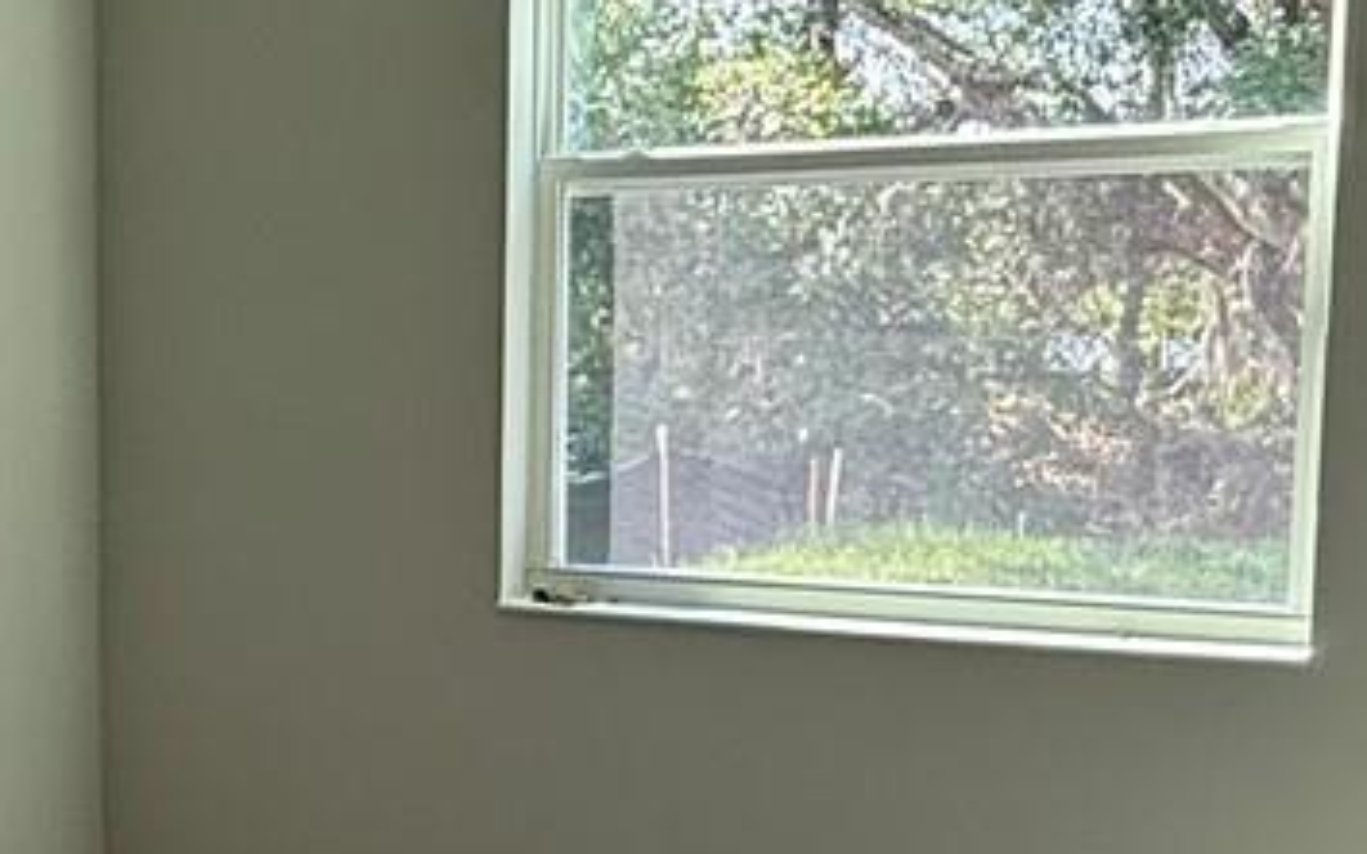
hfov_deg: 28.4
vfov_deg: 19.3
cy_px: 614
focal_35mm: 67
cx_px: -62
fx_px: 2495
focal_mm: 2.22
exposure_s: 1/120
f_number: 2.2
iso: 100
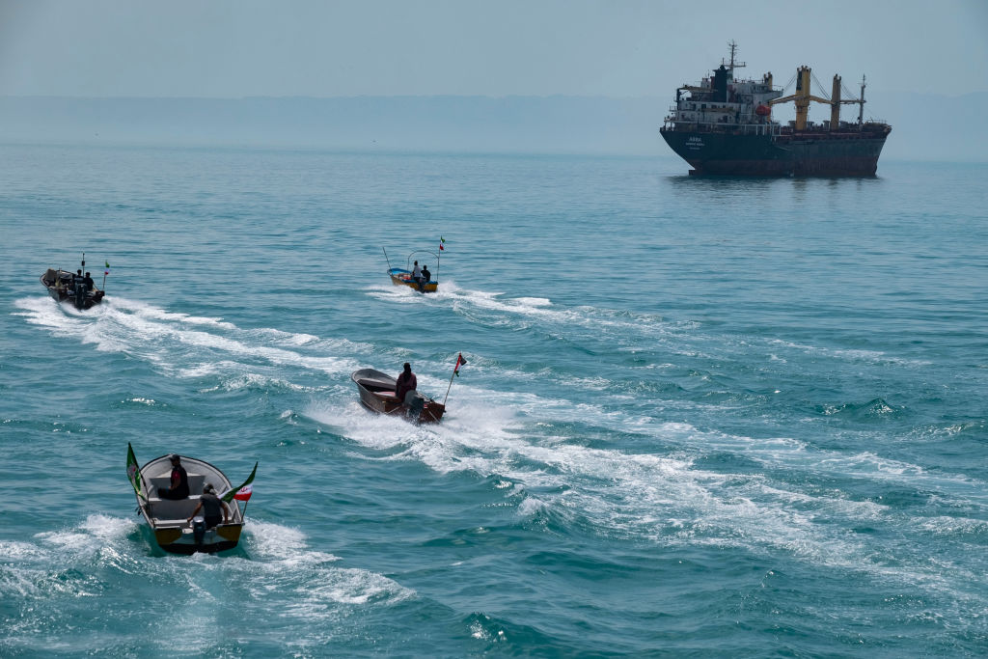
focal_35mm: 147
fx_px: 4035
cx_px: 494
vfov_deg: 9.3
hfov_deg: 14.0
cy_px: 330
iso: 200
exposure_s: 1/640
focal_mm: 98.2
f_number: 9
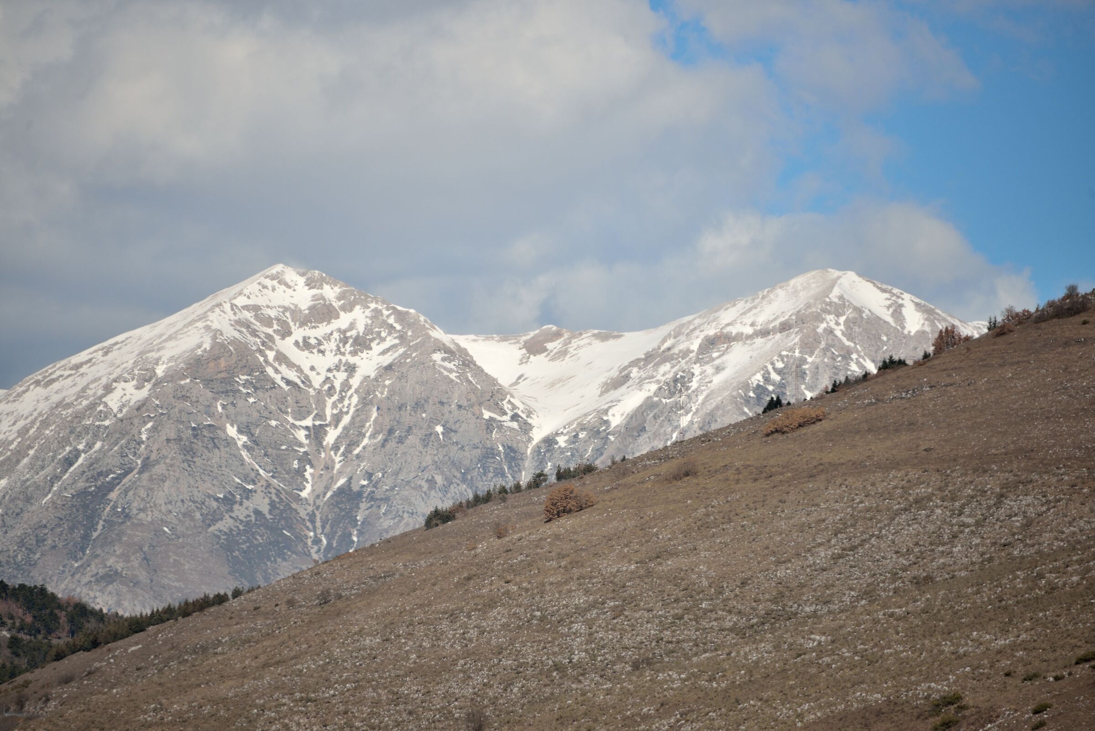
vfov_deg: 4.6
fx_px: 9128
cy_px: 366
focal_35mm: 300
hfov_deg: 6.9
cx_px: 548
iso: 200
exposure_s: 1/1600
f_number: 5.6
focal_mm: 300
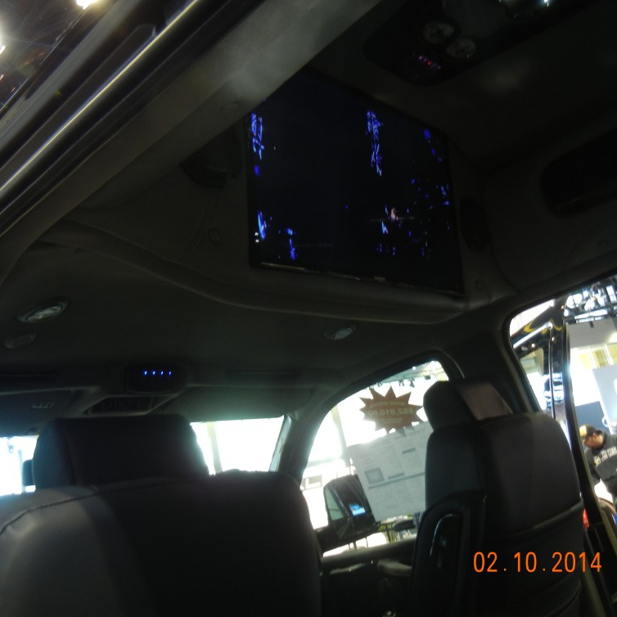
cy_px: 313
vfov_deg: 46.0
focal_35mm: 36
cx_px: 312
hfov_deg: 46.0
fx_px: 726
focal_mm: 5.4
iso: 200
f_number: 3.5
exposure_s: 1/6.9
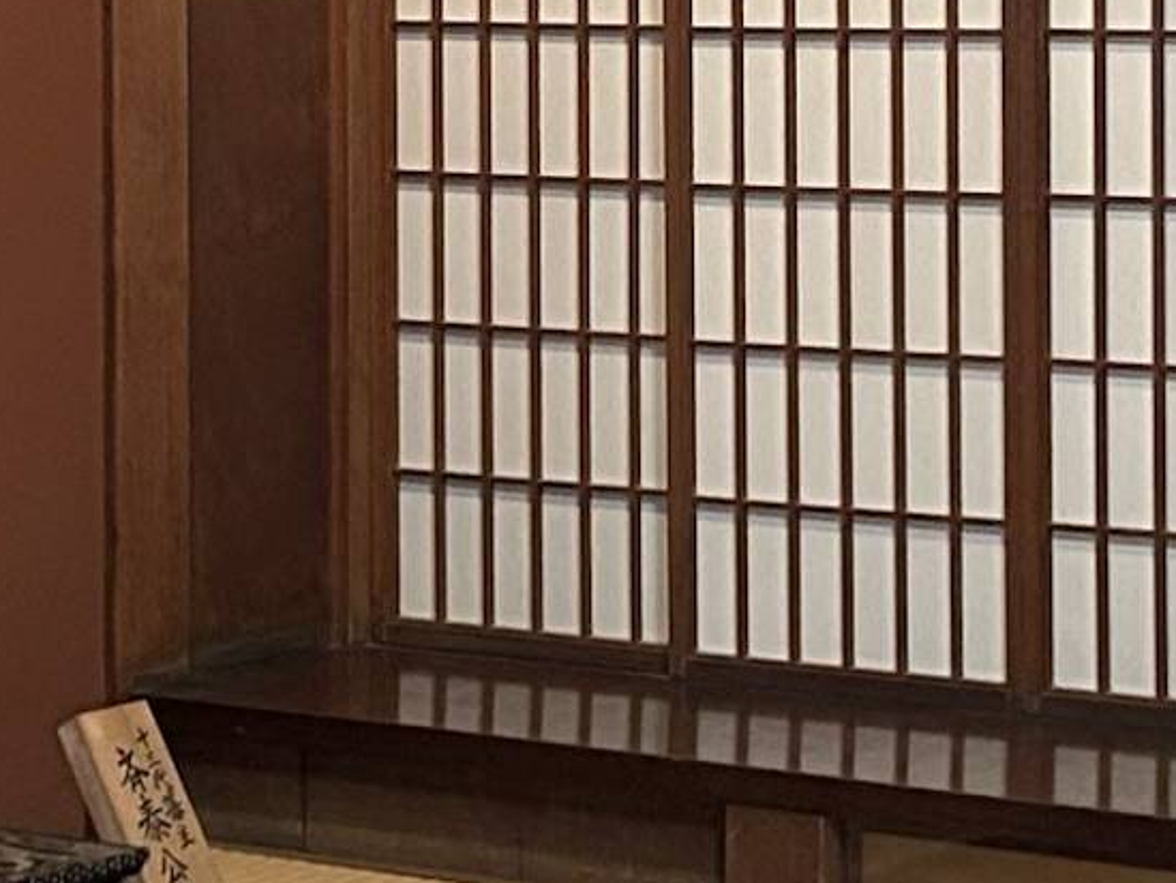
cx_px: -251
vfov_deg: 15.1
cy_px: 109
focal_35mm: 97
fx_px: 3296
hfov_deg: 19.1
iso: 500
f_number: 1.5
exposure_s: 1/50
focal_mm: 5.7
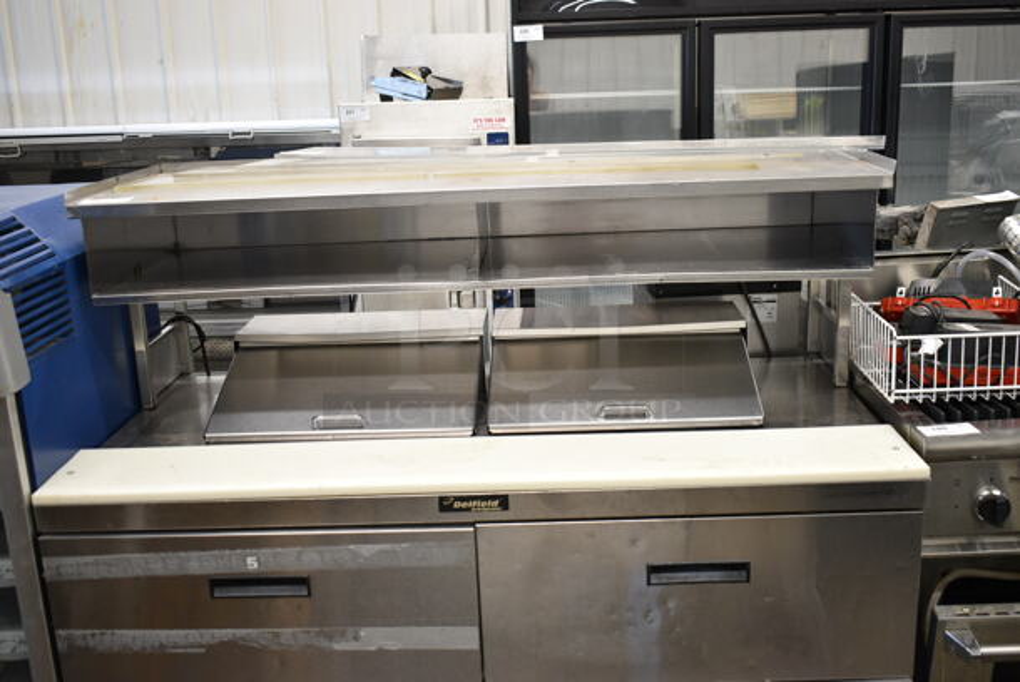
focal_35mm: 36
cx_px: 510
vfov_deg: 37.0
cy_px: 341
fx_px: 1021
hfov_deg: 53.1
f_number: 4
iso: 720
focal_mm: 24
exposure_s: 1/40
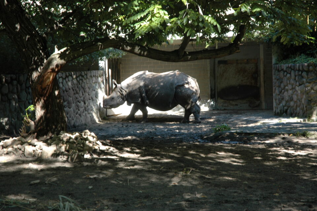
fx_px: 924
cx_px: 158
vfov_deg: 13.0
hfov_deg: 19.5
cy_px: 106
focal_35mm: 105
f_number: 5
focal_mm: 70
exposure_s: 1/100
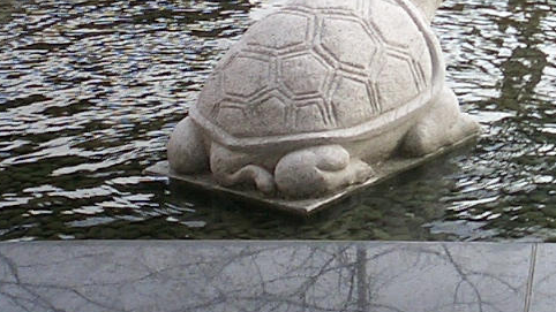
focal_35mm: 107
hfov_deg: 19.0
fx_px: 1577
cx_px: 638
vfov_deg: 11.0
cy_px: -104
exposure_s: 1/80
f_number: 3.5
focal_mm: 5.6
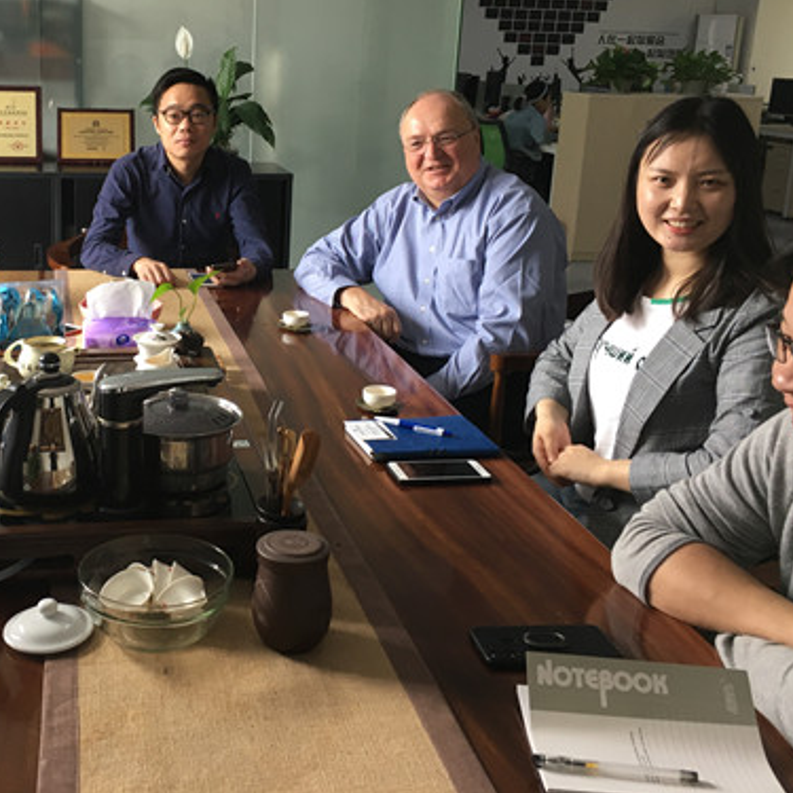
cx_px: 218
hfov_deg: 40.0
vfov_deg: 40.8
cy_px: 324
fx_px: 1063
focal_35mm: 41
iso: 25
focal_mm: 4.15
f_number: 2.2
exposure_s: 1/33
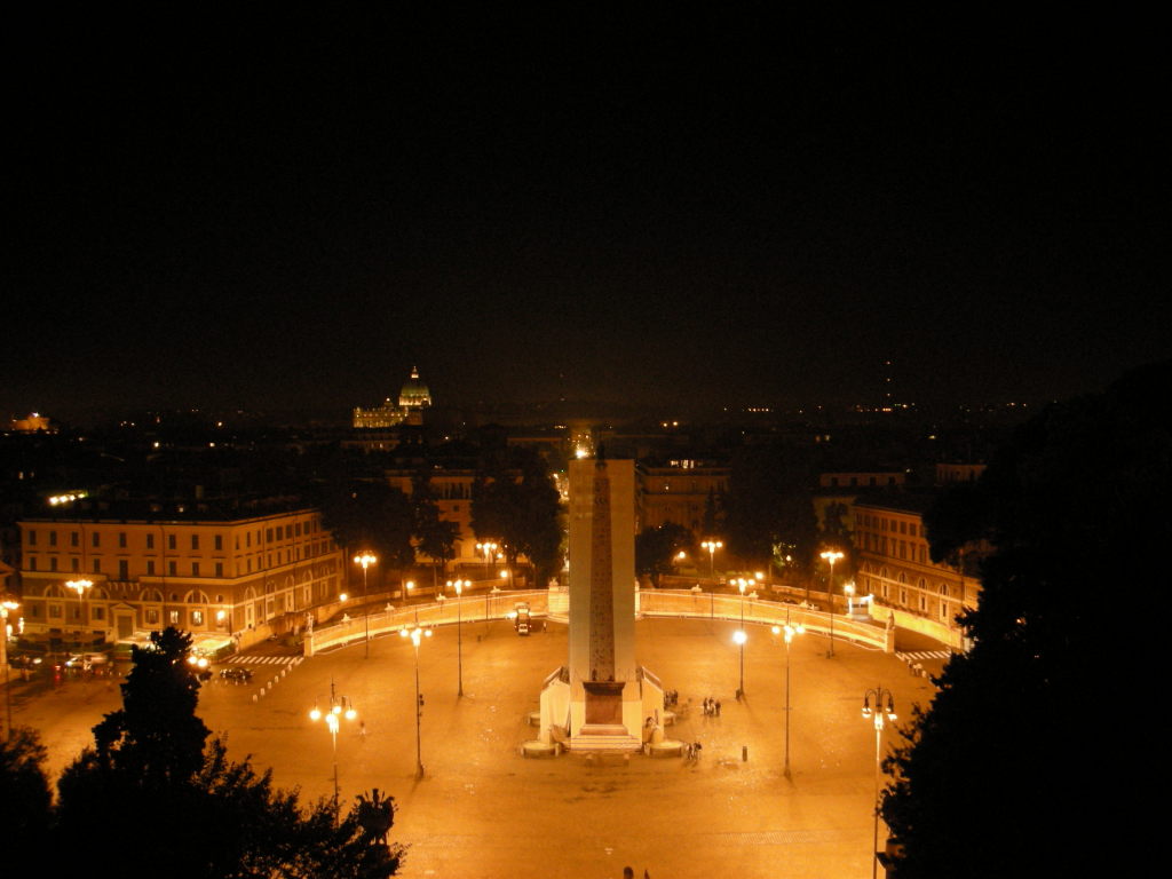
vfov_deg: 40.7
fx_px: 1185
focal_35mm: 35
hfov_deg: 52.6
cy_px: 440
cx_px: 586
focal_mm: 5.8
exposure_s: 1/1.5
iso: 200
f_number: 3
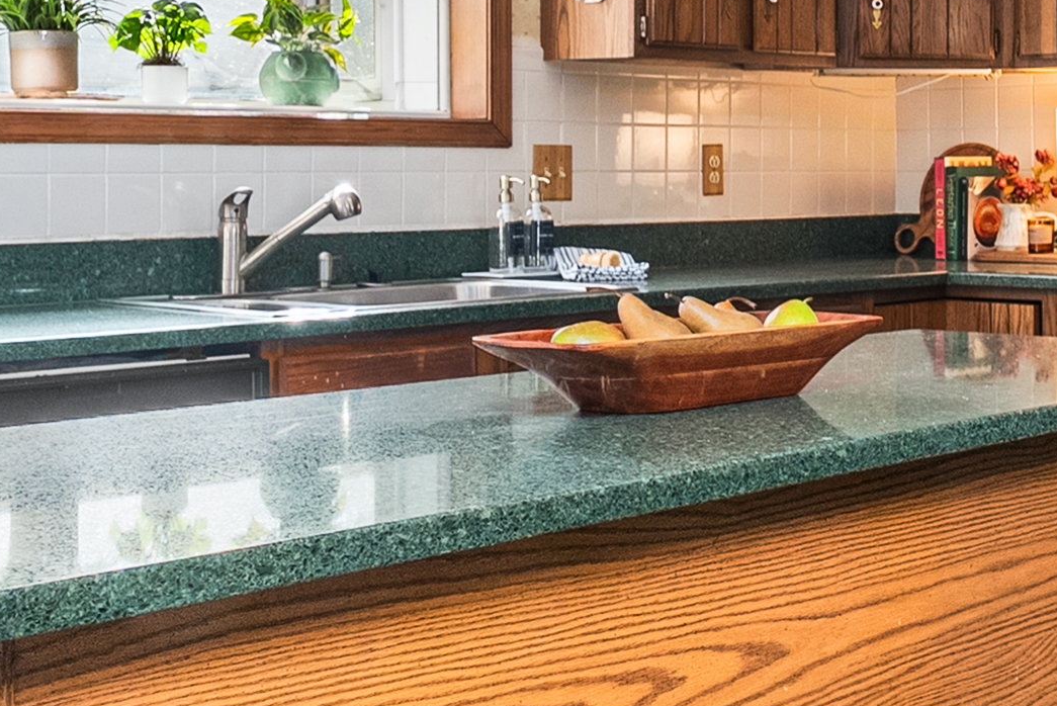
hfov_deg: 30.2
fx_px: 1909
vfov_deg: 20.8
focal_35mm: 65
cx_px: 848
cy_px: 172
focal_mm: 16
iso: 400
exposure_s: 1/125
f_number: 9
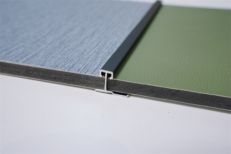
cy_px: 77
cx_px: 116
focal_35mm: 43
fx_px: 276
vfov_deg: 31.2
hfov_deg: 45.4
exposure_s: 1/60
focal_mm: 43
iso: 1000
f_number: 9
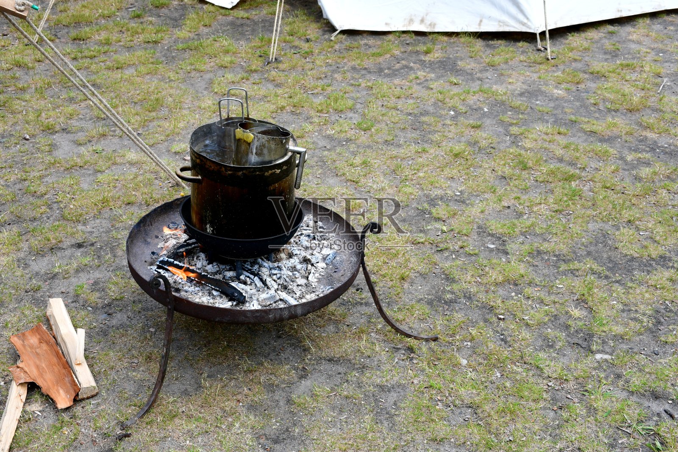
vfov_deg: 33.4
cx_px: 339
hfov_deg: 48.5
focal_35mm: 40
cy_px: 226
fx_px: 753
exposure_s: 1/250
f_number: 10
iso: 200
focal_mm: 27
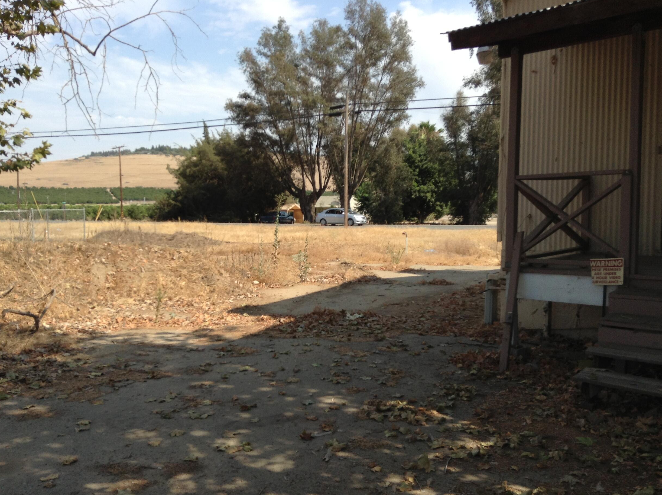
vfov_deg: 40.6
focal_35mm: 35
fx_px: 668
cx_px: 335
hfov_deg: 52.7
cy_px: 256
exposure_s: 1/891
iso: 32
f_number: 2.4
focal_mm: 3.3
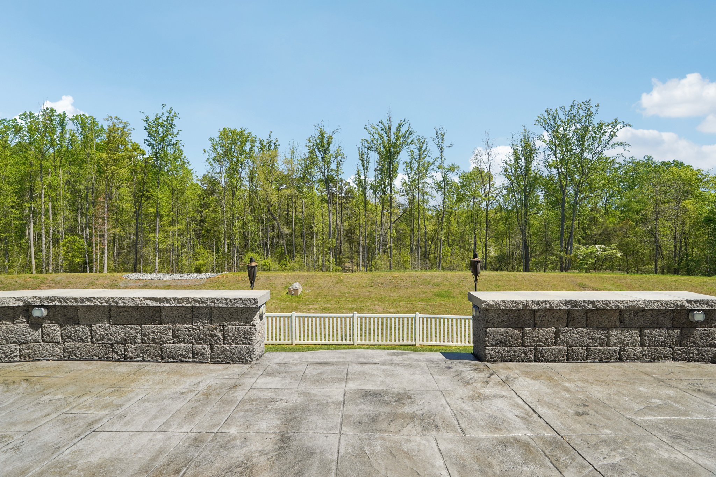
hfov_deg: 100.4
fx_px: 298
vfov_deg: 77.3
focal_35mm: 15
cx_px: 358
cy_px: 238
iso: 100
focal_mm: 10
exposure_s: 1/125
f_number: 8
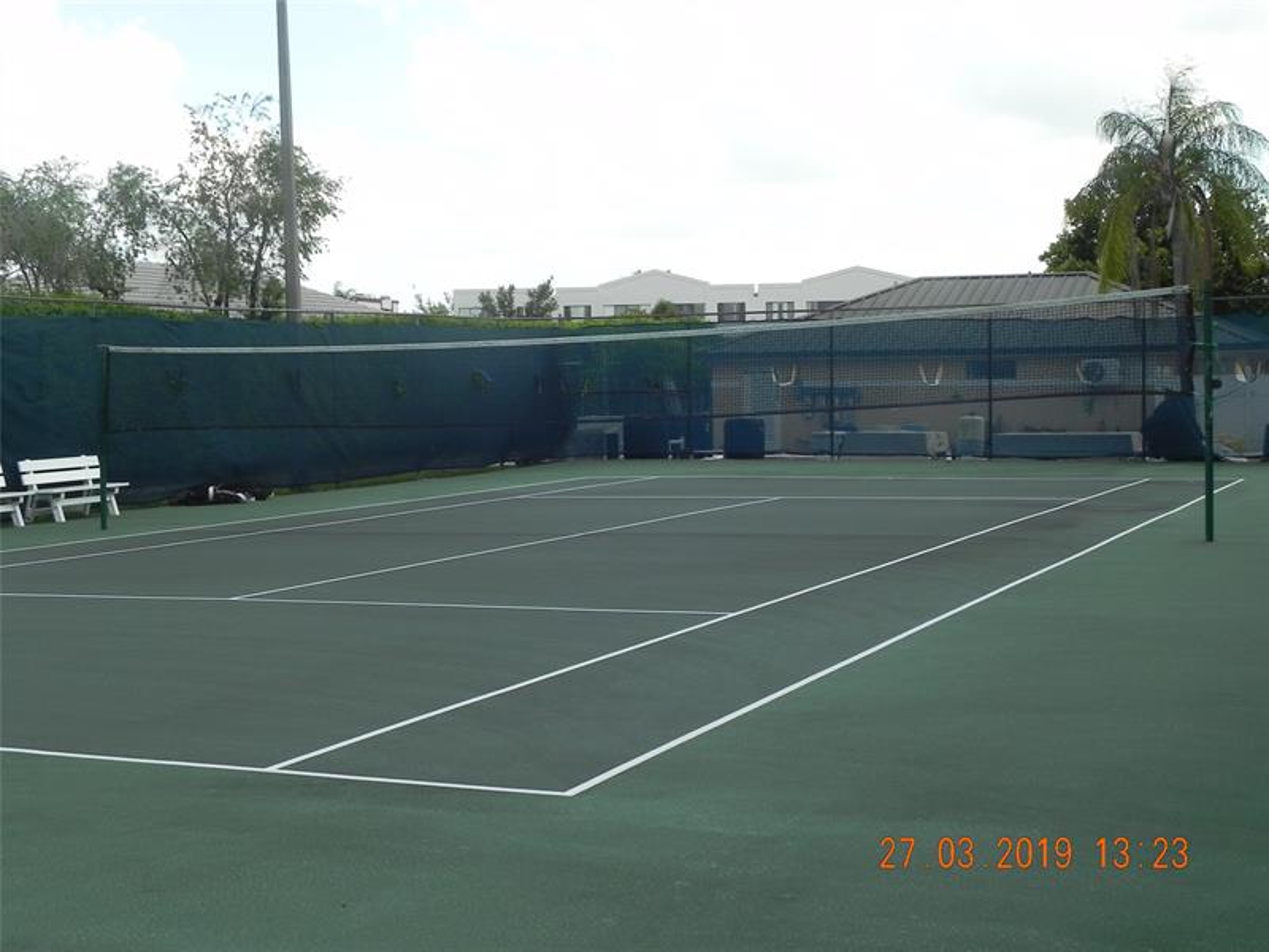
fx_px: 1906
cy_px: 476
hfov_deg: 36.8
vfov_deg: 28.0
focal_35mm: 52
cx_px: 634
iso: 160
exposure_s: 1/332
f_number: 6.3
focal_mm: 9.2
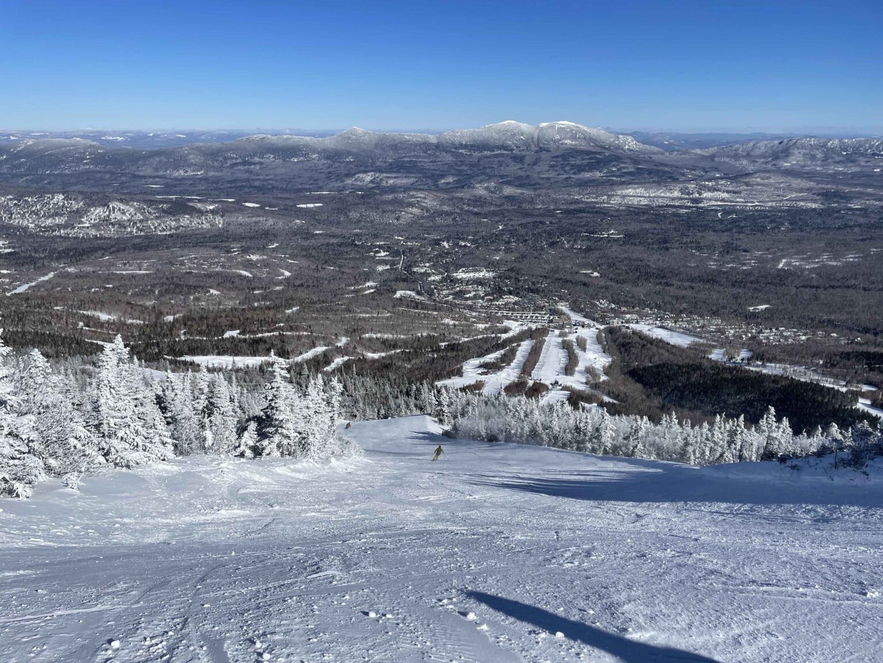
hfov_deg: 67.3
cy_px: 332
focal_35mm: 26
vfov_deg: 53.1
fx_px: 663
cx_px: 442
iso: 32
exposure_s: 1/9091
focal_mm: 4.2
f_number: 1.6
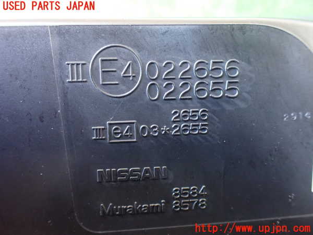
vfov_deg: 46.8
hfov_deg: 60.0
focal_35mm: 30
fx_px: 271
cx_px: 156
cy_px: 118
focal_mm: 5.4
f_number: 2.3
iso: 1250
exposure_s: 1/30
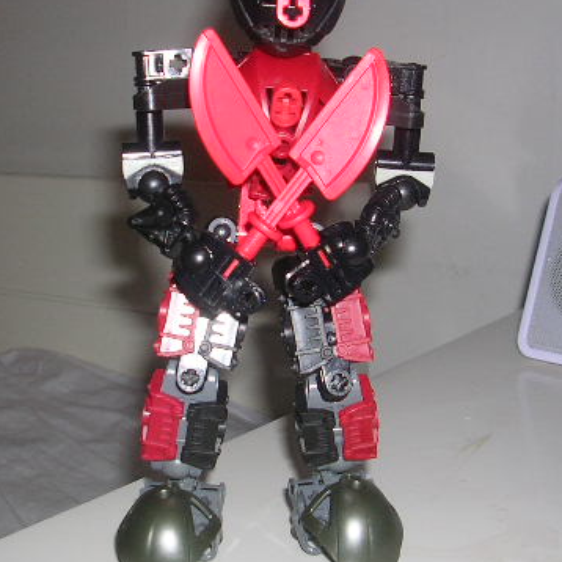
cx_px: 295
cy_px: 231
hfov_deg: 28.6
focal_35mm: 60
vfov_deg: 28.6
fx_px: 1102
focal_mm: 5.8
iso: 50
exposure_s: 1/60.1
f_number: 2.8
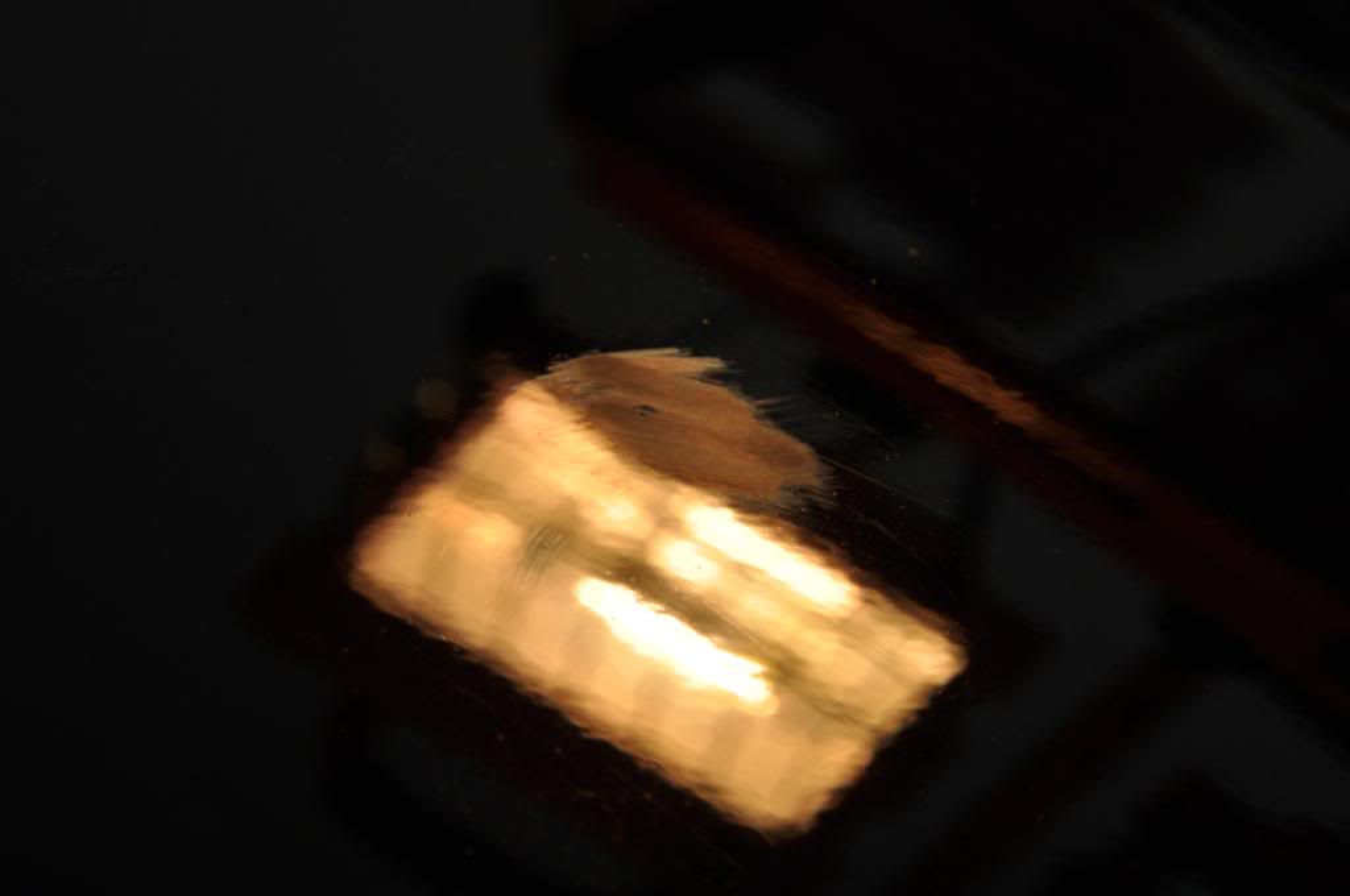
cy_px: 448
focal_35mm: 300
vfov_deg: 4.6
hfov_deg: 6.9
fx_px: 11236
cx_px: 675
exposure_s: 1/200
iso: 200
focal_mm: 200
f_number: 18
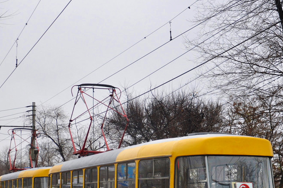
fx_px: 605
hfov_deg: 26.3
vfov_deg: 17.4
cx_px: 141
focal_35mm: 77
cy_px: 164
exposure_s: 1/125
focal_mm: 28
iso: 400
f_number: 4
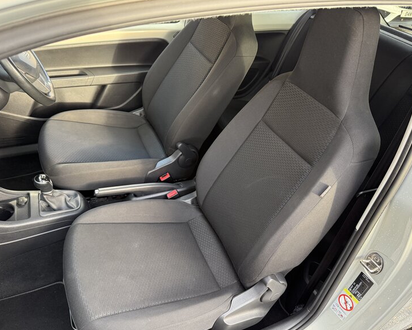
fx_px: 317
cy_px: 168
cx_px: 217
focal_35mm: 26
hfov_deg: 66.0
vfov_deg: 54.9
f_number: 1.78
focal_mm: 6.76
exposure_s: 1/64
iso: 200
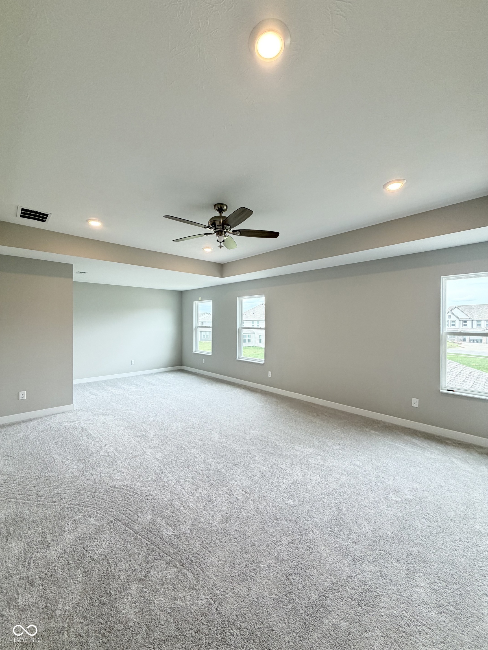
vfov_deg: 102.1
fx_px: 263
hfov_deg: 85.7
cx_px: 244
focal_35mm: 14
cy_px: 325
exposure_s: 1/120
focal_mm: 2.22
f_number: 2.2
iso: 160
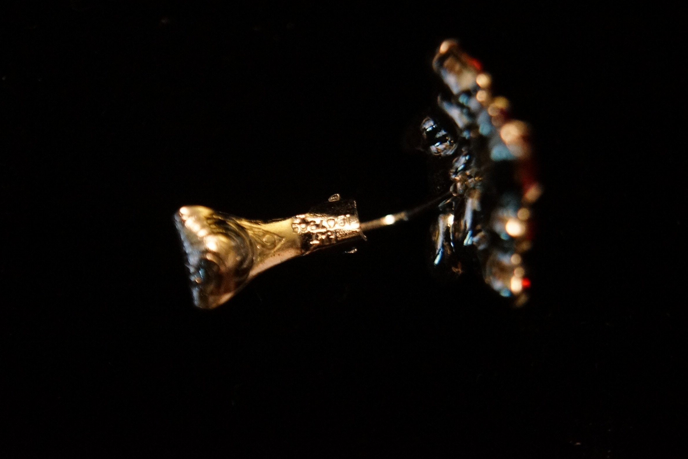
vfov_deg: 16.0
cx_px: 331
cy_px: 226
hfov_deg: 23.8
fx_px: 1634
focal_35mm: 86
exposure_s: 1/40
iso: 3200
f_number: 5.6
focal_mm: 55
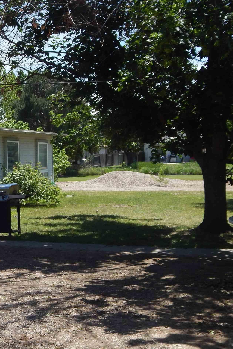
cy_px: 192
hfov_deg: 20.1
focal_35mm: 64
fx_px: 621
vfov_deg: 31.4
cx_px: -35
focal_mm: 6.8
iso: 125
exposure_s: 1/800
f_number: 3.4
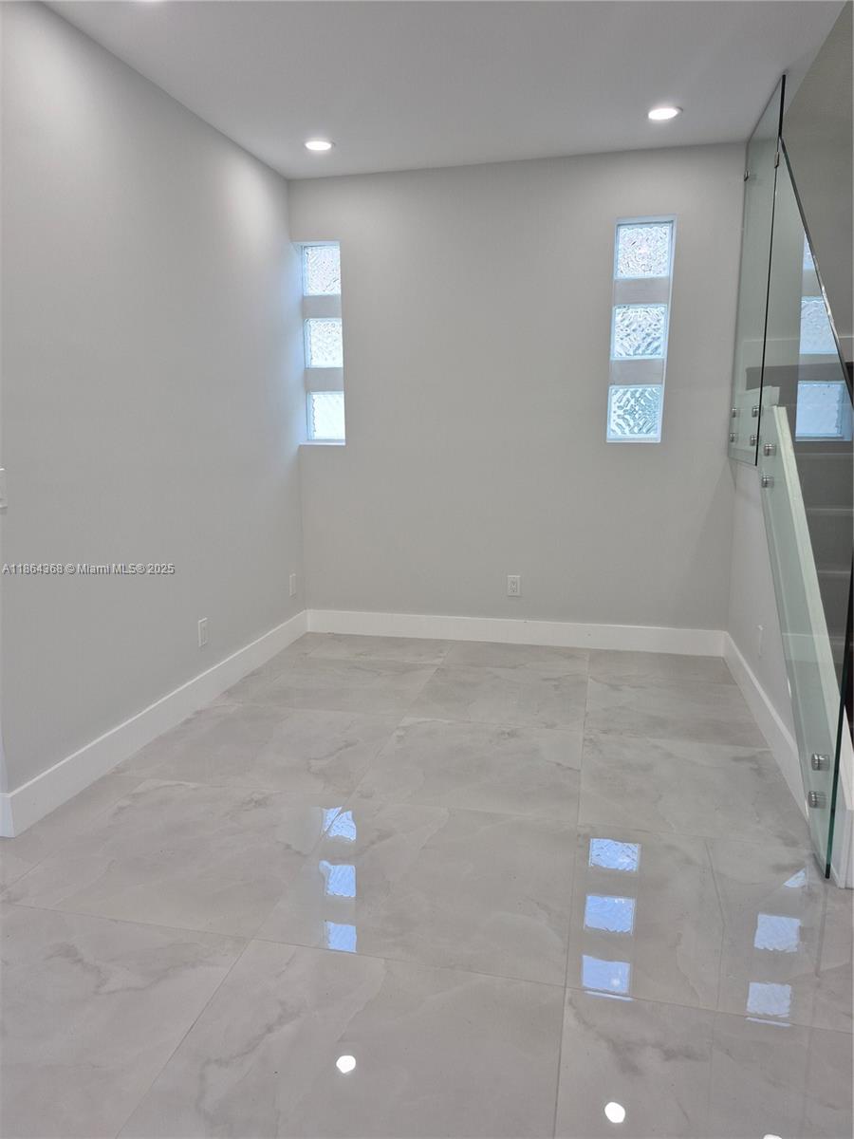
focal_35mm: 23
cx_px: 427
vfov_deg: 73.9
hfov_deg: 58.9
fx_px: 757
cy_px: 570
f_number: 1.8
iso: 64
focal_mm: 5.4
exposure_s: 1/120
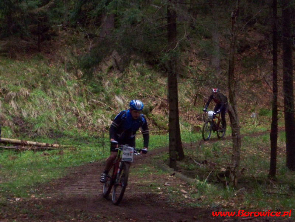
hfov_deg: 16.8
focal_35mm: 117
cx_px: 148
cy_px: 111
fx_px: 997
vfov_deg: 12.7
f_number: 4.4
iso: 400
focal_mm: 19.2
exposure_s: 1/125
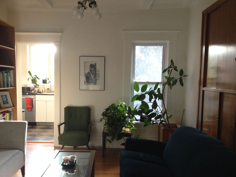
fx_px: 279
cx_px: 100
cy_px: 101
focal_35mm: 41
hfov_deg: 45.6
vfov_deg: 35.1
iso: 200
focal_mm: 4.28
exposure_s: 1/20
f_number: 2.4
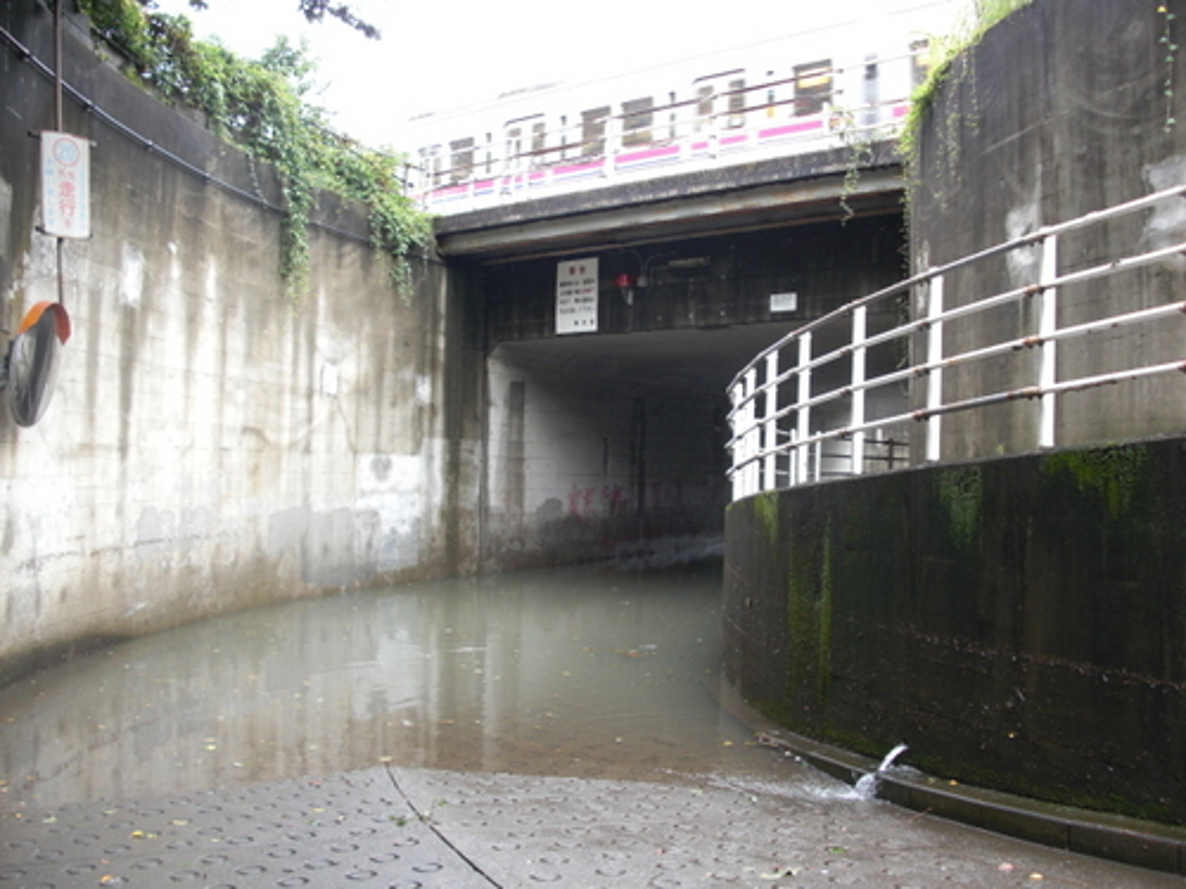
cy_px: 444
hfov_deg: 51.4
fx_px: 1233
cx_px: 593
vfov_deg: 39.7
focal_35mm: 36
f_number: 2.8
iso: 100
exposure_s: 1/100
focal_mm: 6.3
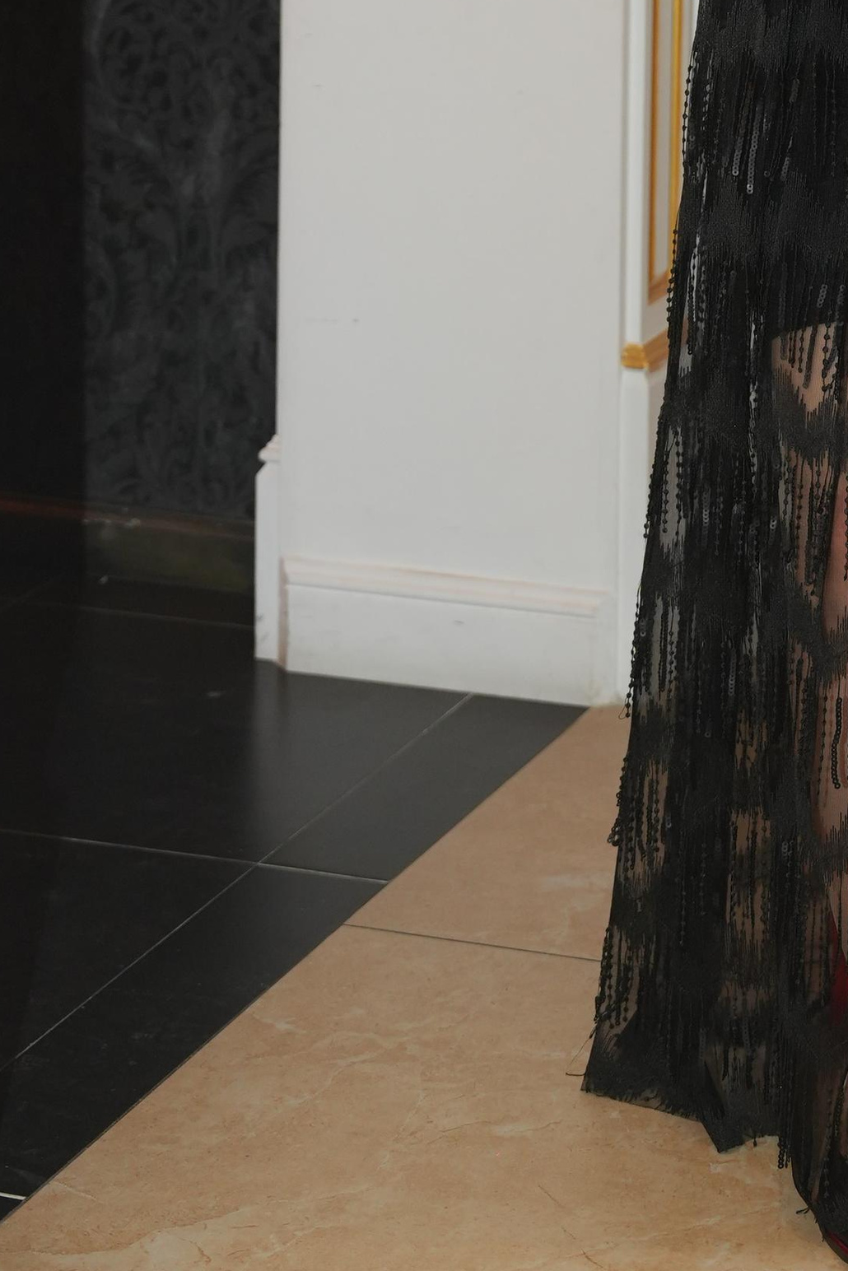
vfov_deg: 21.4
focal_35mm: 92
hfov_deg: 14.4
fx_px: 3249
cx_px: 1046
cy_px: 26
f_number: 2.8
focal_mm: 37
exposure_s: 1/100
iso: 800
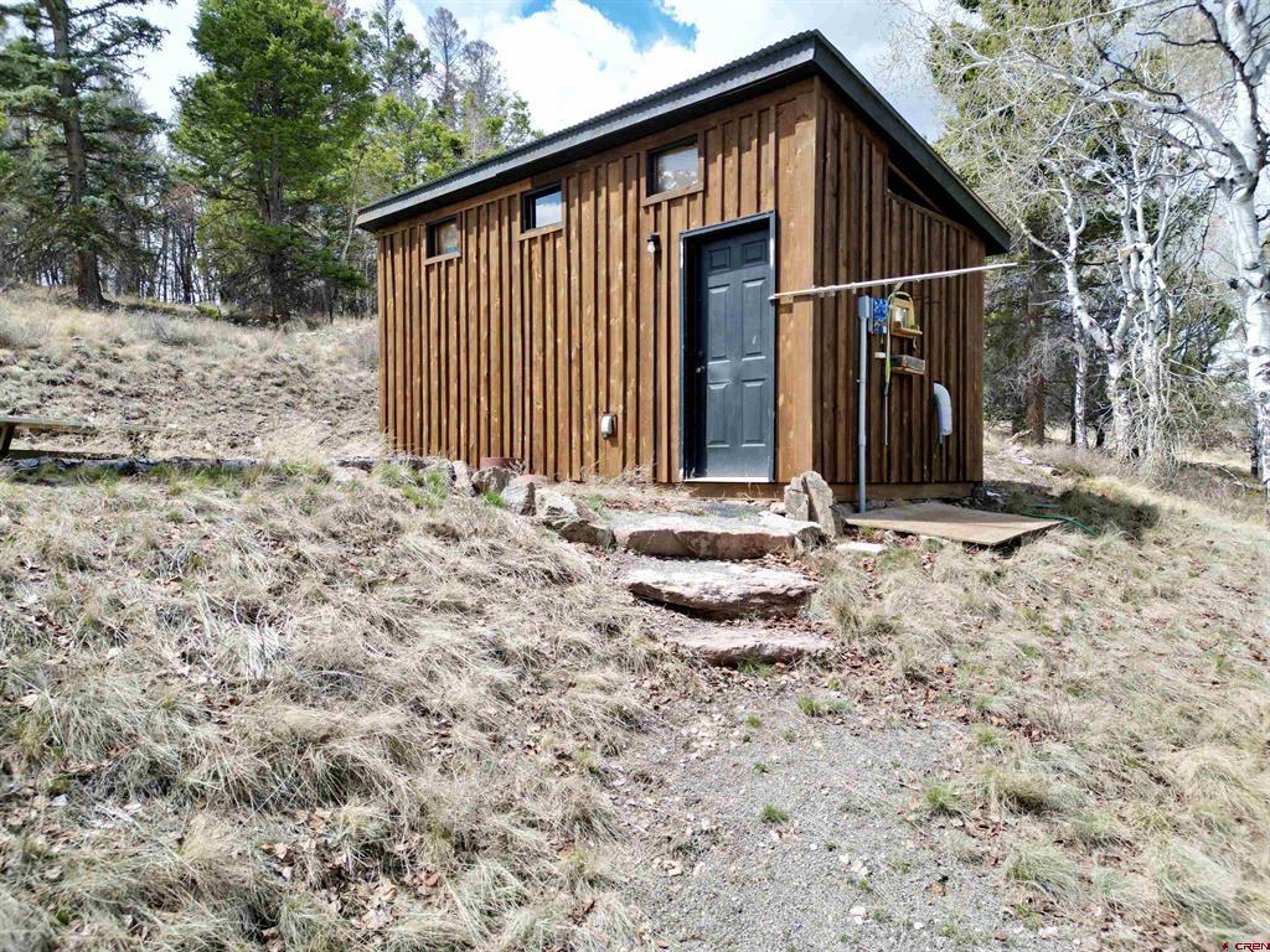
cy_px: 476
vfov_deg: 56.8
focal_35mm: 24
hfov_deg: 71.6
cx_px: 635
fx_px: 881
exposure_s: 1/2000
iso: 200
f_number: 1.7
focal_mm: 6.72
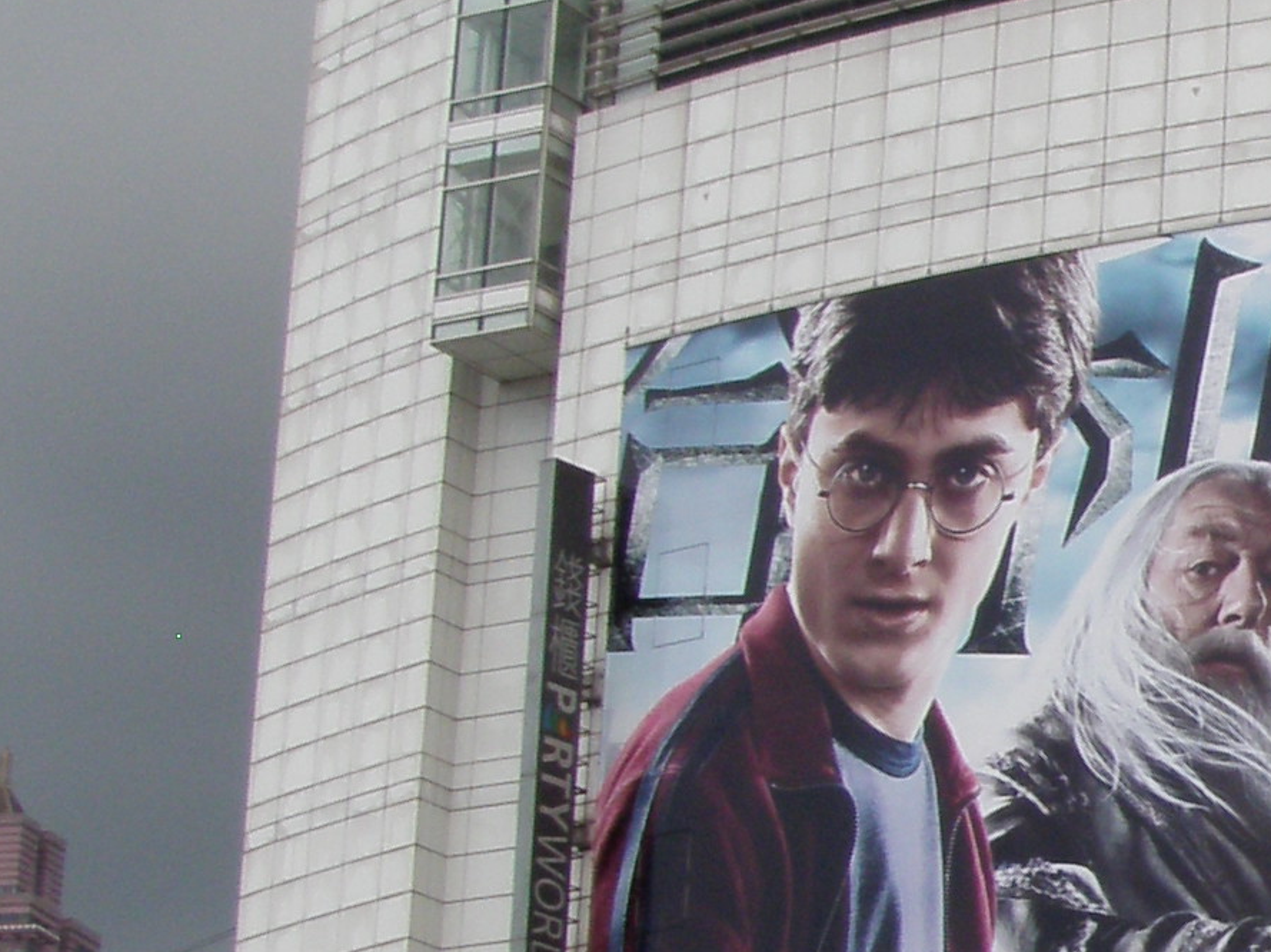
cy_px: 772
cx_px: 1999
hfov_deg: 12.0
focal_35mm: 156
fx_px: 5726
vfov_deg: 9.5
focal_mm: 6.7
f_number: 4.5
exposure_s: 1/500
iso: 80
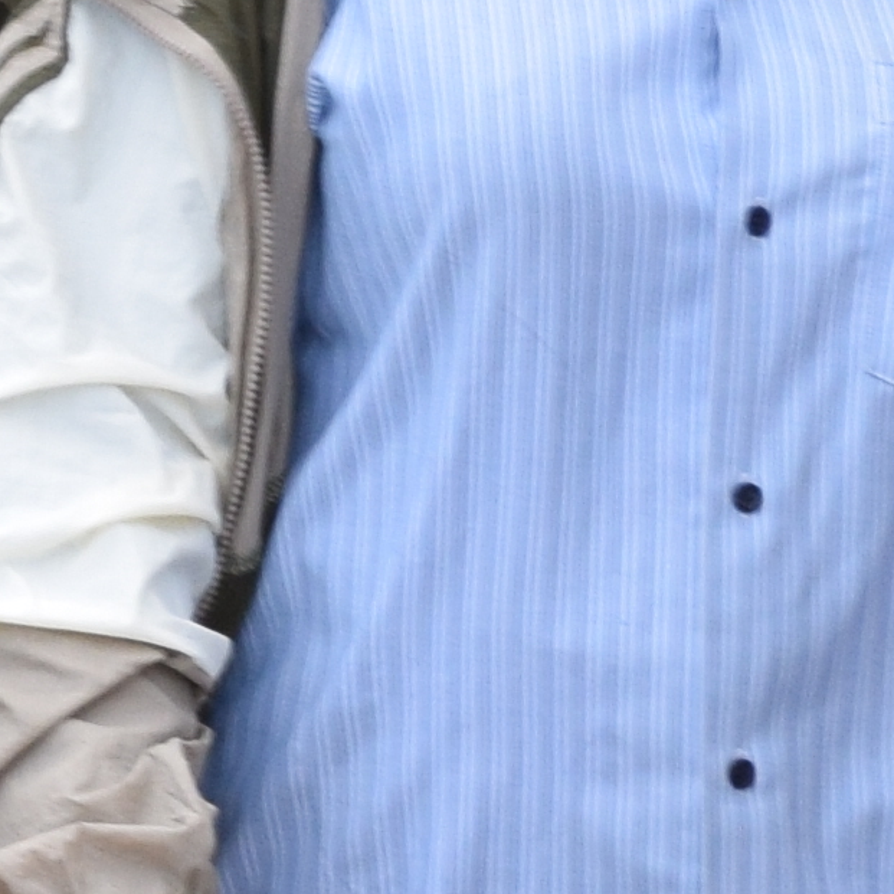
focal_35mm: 431
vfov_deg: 4.0
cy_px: -759
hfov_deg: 3.9
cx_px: -1941
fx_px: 12596
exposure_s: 1/250
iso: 360
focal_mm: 35
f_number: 8
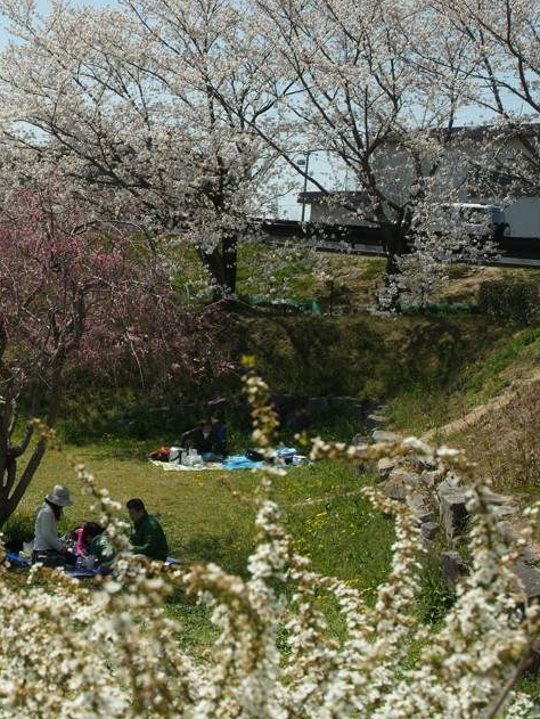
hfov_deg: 22.6
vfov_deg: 30.2
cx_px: 93
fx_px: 1330
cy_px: 330
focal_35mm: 64
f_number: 9.5
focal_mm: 27
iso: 200
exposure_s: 1/350
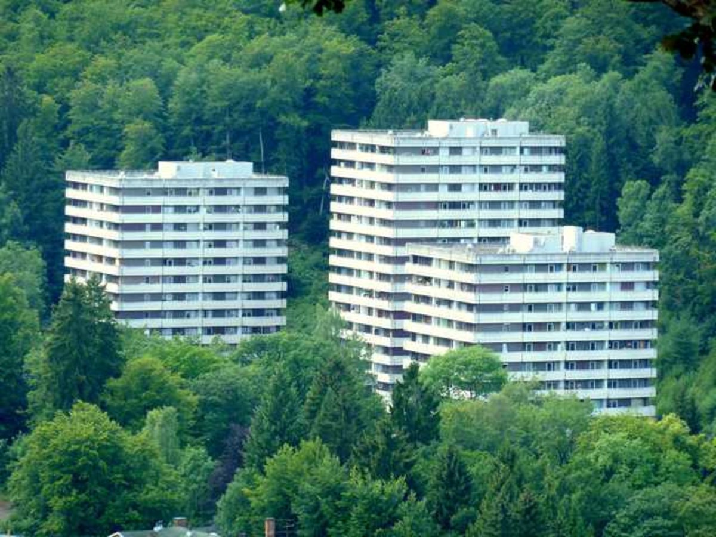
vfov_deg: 6.1
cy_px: 268
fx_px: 5006
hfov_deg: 8.2
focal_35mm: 242
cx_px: 358
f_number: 4.7
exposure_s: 1/100
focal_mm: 39.7
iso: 100
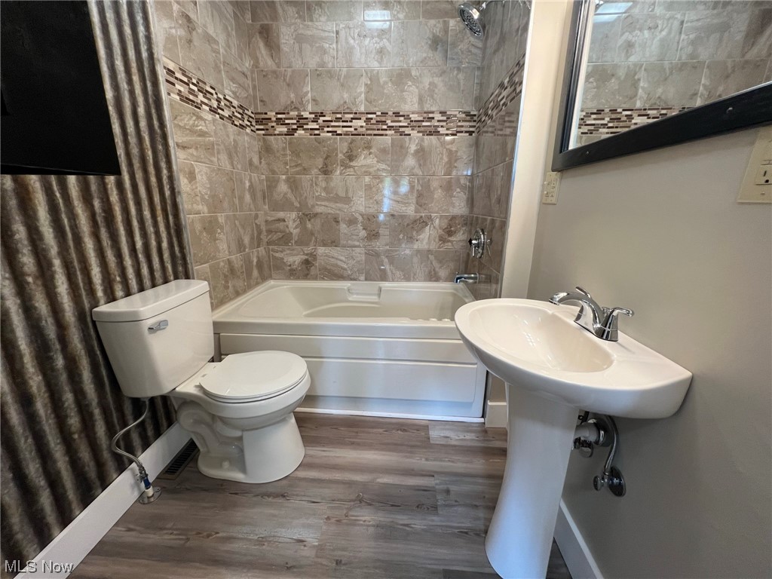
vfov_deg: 89.9
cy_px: 290
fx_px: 290
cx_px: 386
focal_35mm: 13
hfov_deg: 106.2
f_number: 1.8
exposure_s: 1/60
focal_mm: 1.57
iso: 125
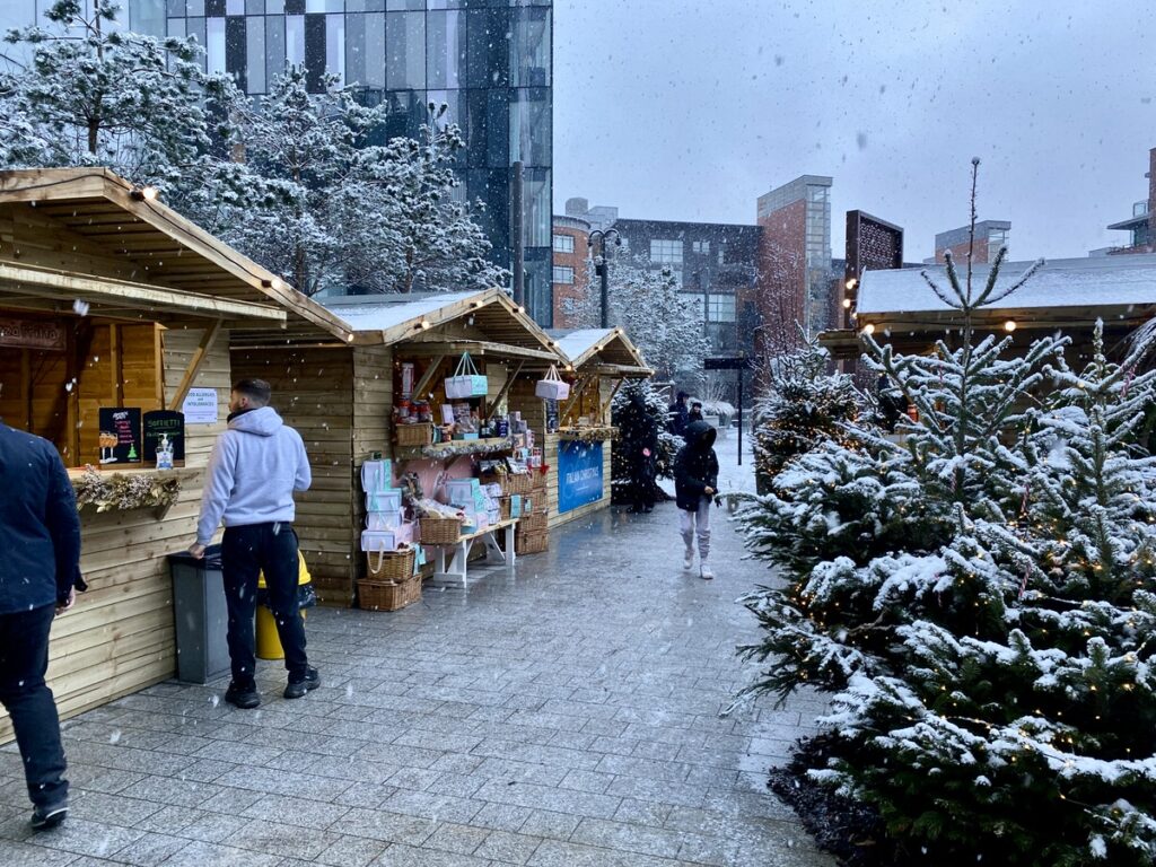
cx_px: 578
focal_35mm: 26
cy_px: 434
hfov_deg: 67.3
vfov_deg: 53.1
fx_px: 868
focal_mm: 4.25
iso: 100
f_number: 1.8
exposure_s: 1/104
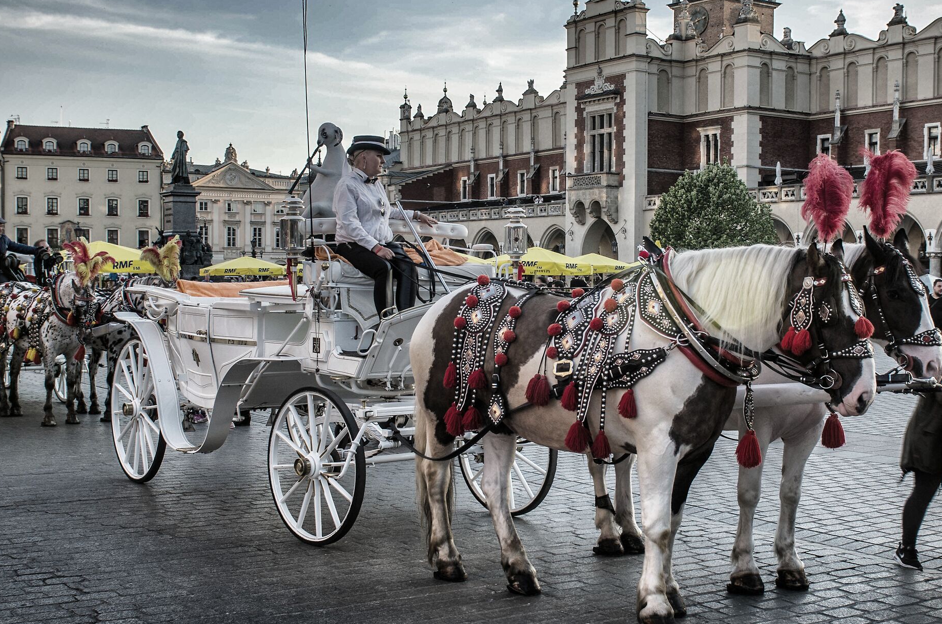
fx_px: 1227
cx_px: 511
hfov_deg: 41.9
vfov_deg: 28.5
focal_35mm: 47
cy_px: 313
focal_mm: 24
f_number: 7.1
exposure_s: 1/40
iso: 100
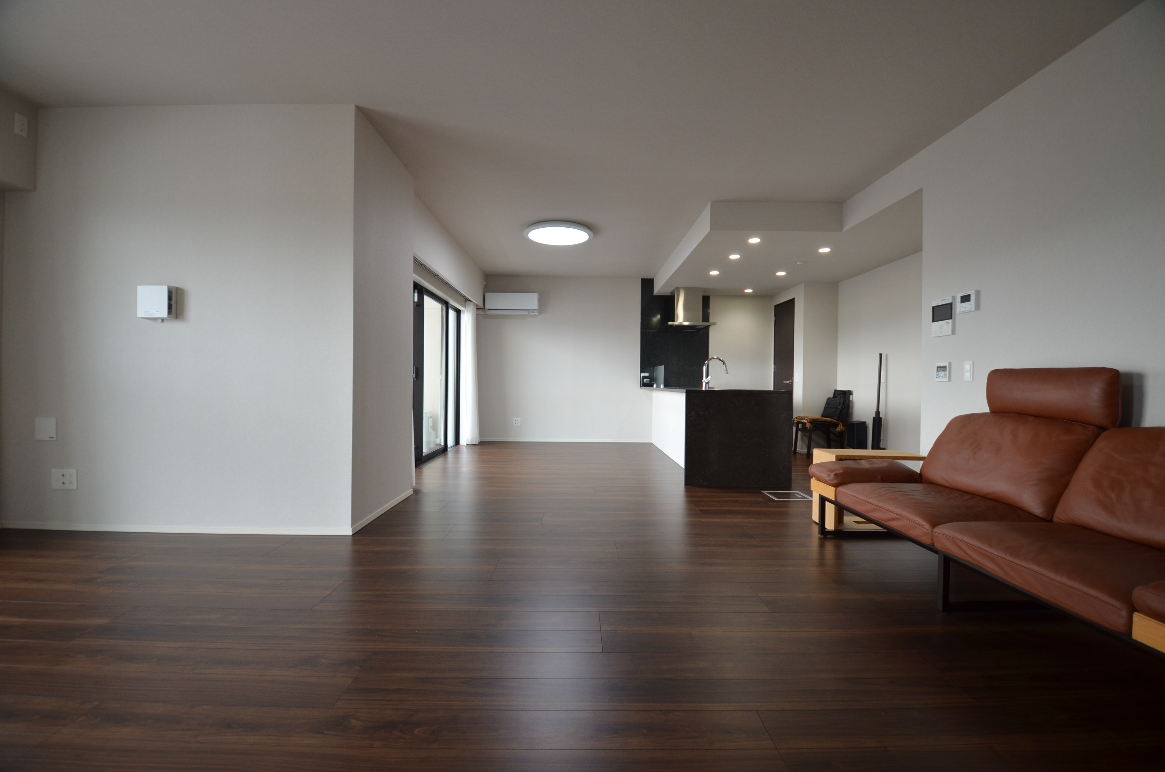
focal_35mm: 15
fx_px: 484
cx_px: 582
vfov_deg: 77.1
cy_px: 386
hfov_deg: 100.5
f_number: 4.5
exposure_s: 1/80
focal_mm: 10
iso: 400
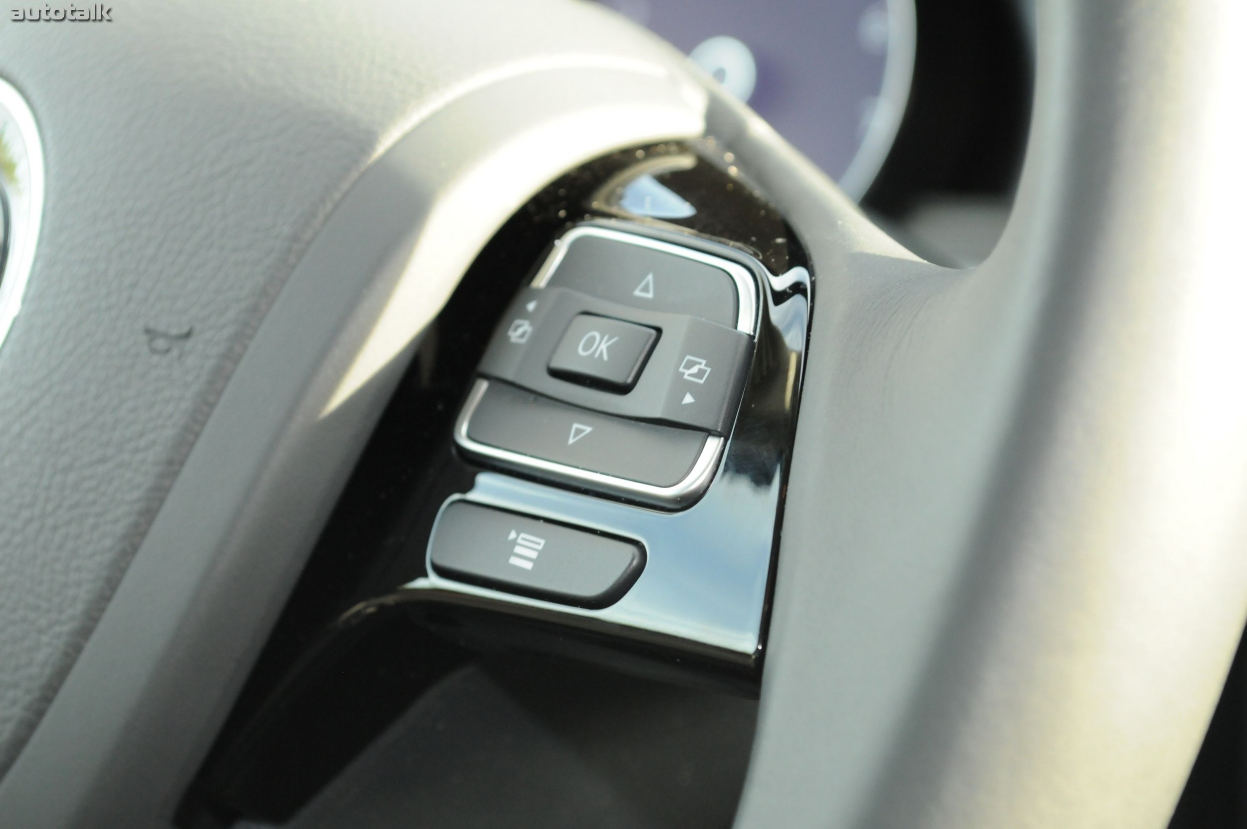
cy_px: 414
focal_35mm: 72
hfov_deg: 28.1
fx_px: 2491
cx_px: 624
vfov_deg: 18.9
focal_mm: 48
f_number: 8
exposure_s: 1/60
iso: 1250
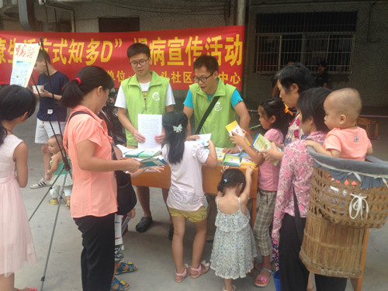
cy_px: 146
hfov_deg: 55.4
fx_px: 370
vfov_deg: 42.9
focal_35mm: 33
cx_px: 194
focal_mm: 4.12
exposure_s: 1/176
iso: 50
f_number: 2.4
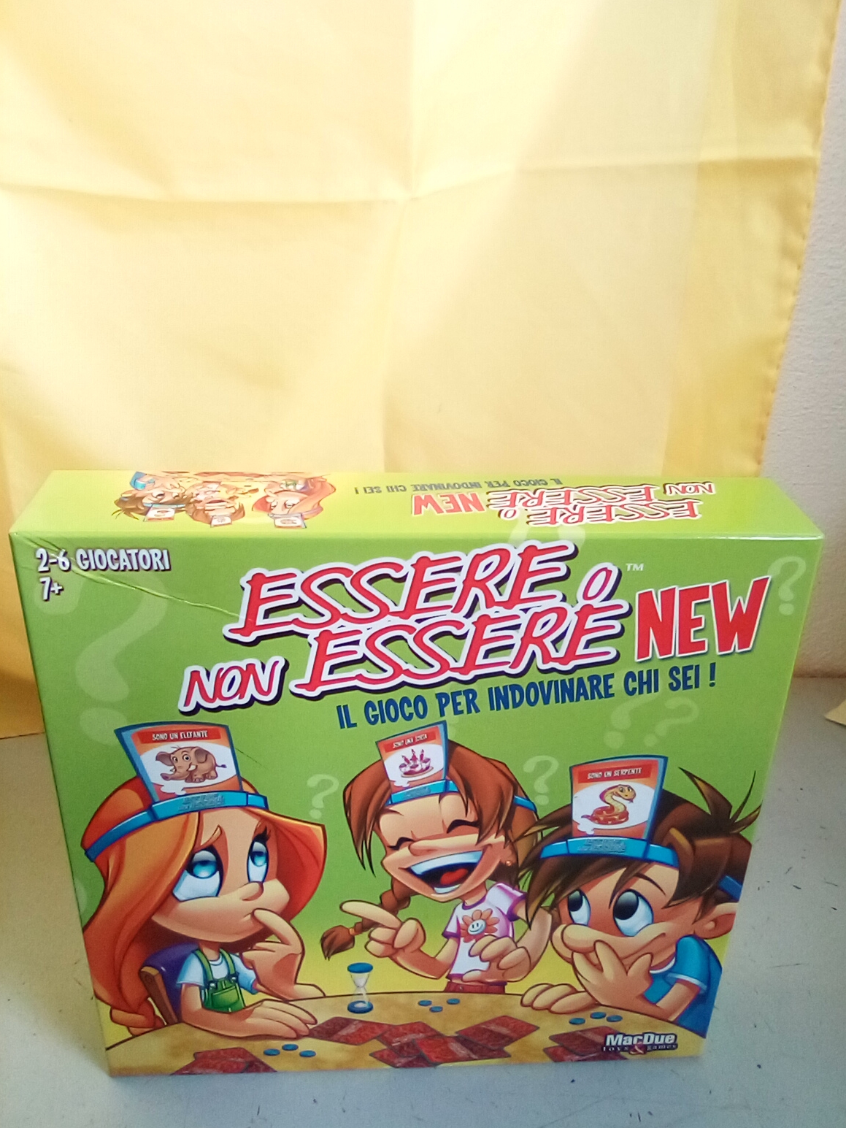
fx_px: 945
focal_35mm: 29
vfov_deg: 61.7
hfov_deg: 48.2
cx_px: 428
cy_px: 569
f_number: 2.2
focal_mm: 2.27
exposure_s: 1/104
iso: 68
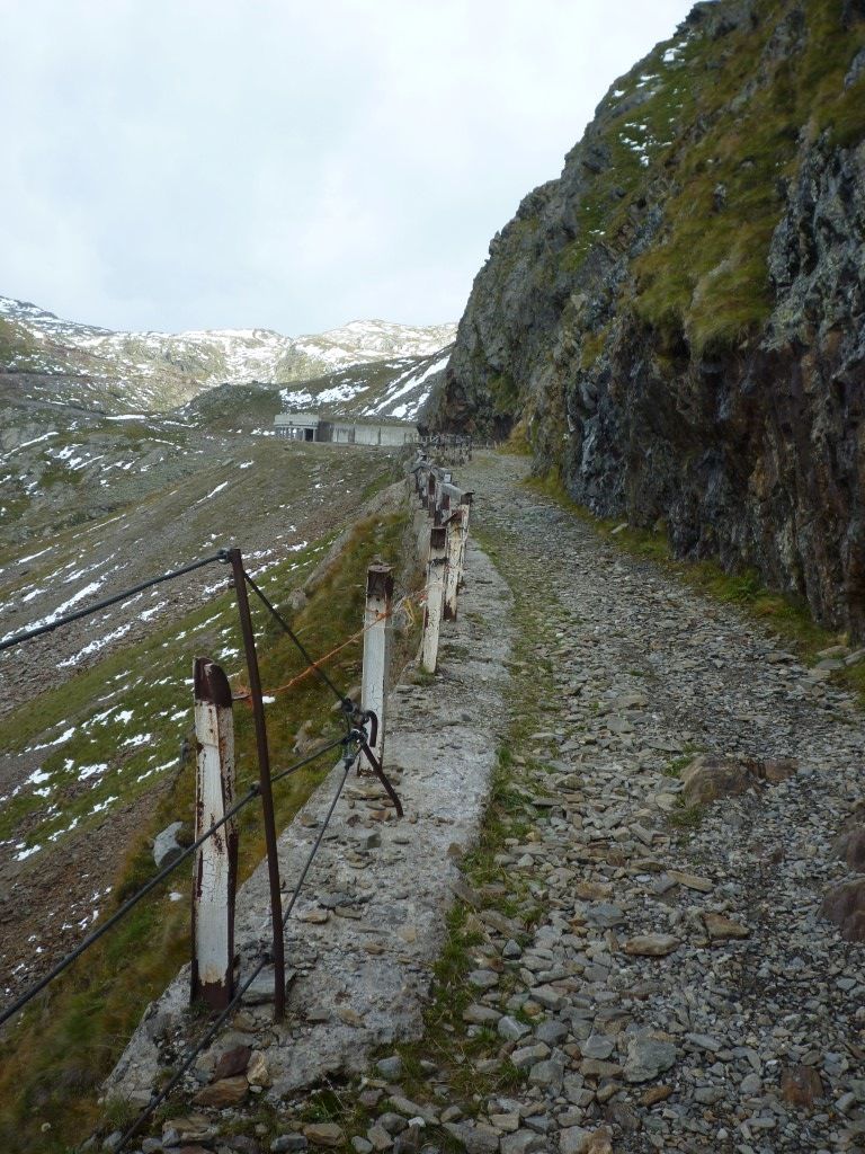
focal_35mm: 36
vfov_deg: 51.4
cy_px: 577
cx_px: 432
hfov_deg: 39.7
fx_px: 1199
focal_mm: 6.3
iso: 80
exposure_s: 1/640
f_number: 3.8
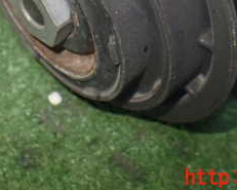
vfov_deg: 19.0
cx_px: 109
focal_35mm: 76
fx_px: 533
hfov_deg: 25.0
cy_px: -40
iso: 800
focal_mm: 5.4
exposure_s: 1/80
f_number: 2.3
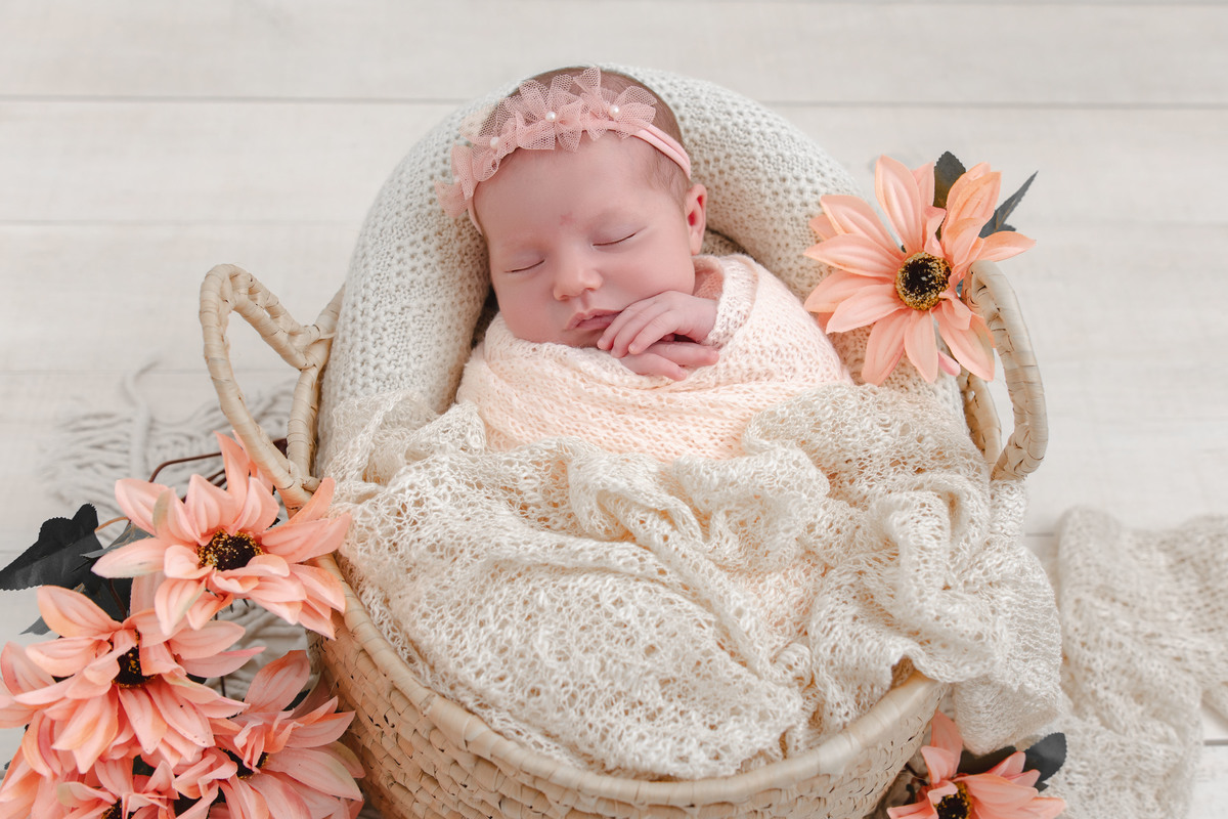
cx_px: 614
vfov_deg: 34.2
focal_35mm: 39
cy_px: 410
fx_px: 1330
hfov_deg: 49.6
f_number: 2.8
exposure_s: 1/250
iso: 100
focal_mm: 26
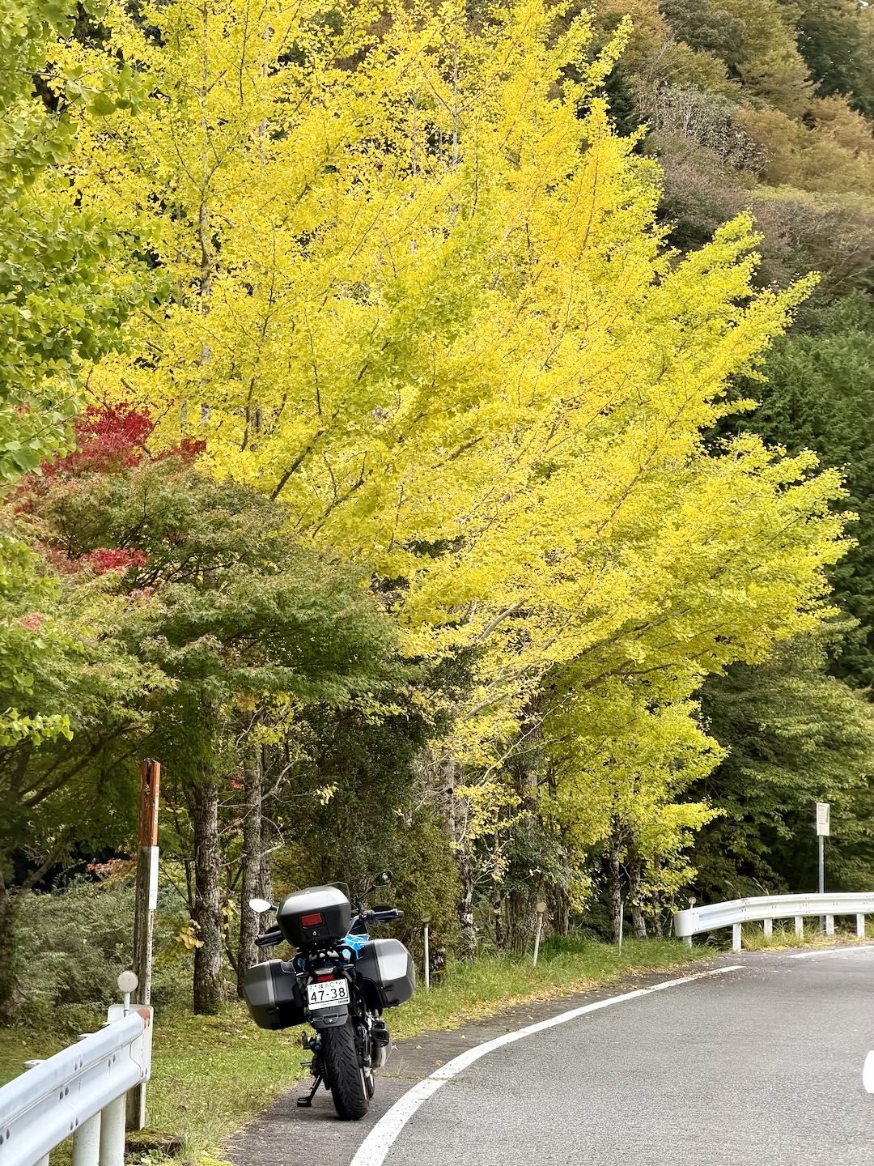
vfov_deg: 19.6
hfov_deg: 14.8
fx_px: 3366
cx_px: 437
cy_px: 583
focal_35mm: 100
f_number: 2.8
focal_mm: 16.89
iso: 50
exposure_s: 1/214
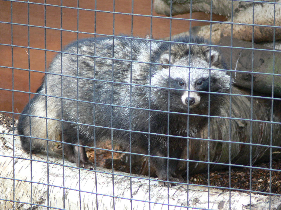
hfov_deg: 4.7
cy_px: 105
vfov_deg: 3.5
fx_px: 3409
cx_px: 140
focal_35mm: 420
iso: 200
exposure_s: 1/25
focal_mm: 88.8
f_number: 3.7
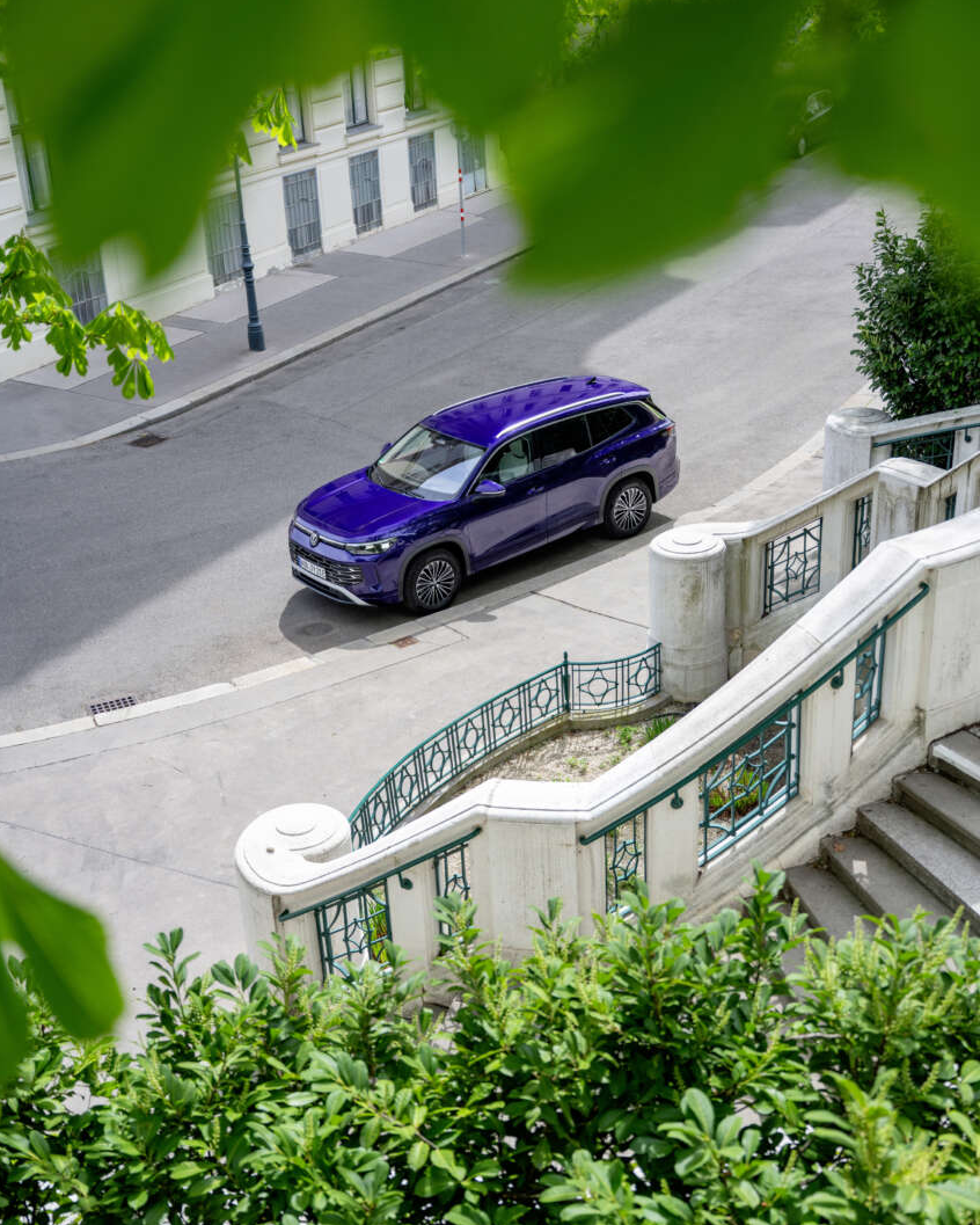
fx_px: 1559
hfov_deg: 34.9
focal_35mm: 43
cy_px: 688
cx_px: 490
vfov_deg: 42.8
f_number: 3.2
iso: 100
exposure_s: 1/320
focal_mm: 38
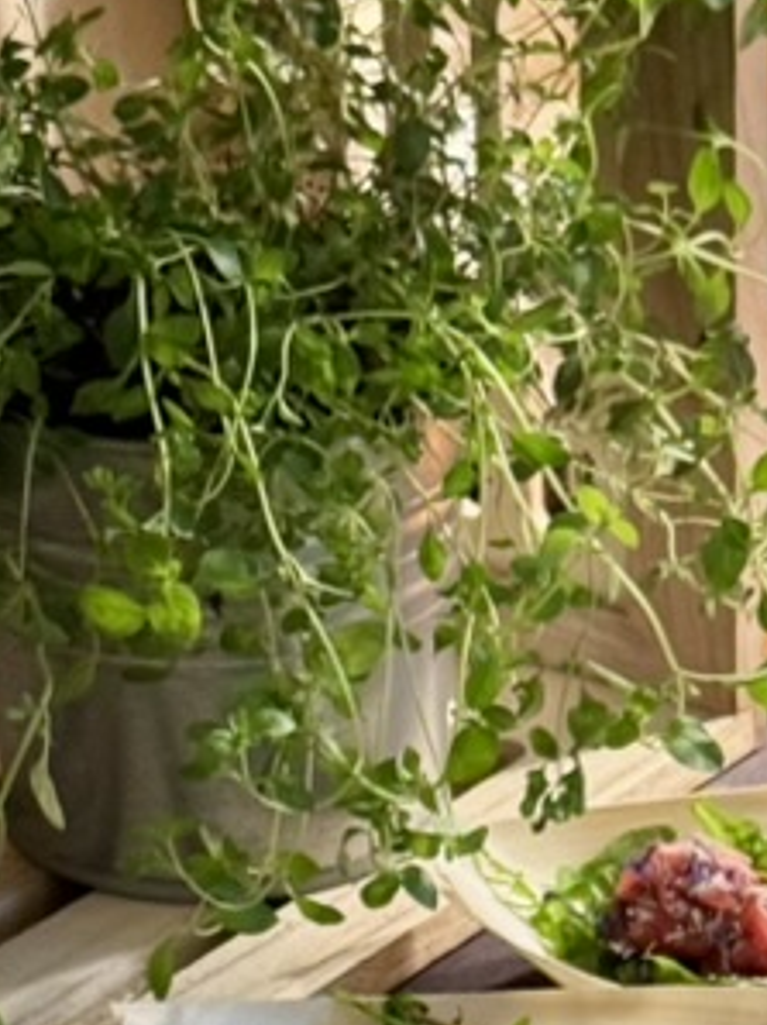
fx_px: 4882
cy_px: 1379
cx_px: 898
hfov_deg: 8.9
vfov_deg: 11.6
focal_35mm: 165
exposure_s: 1/50
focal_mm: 6.76
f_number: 1.78
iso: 200
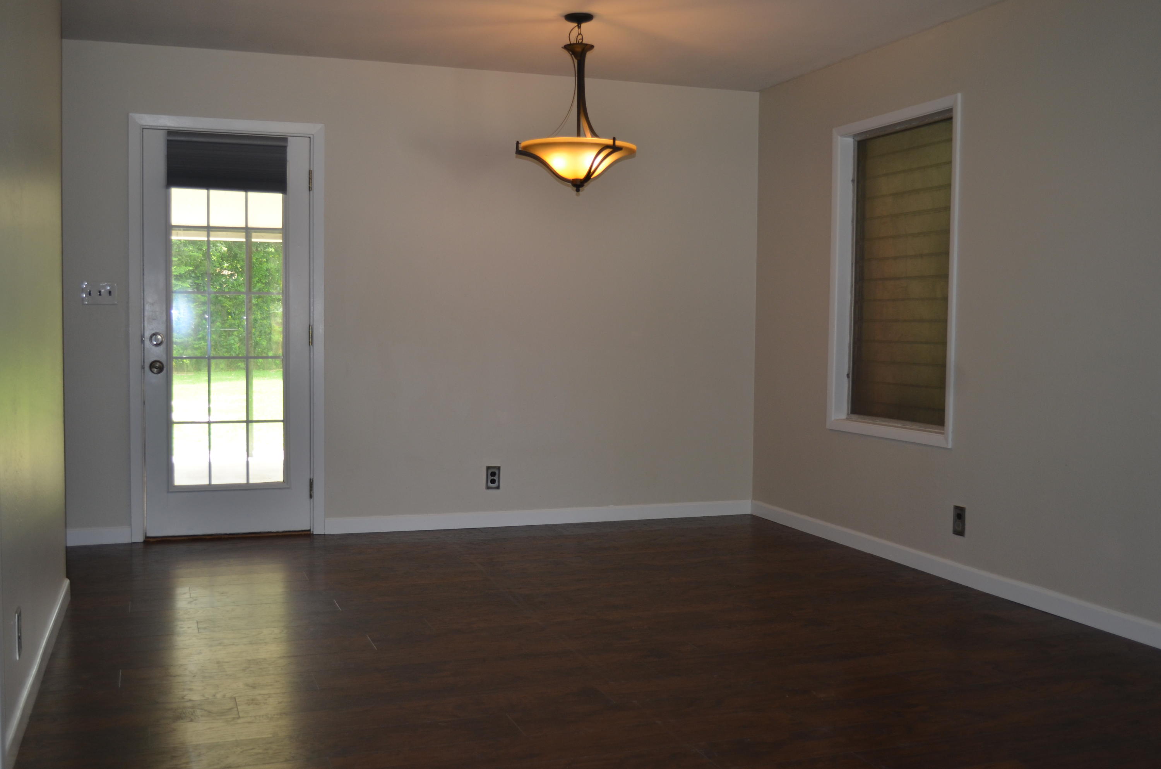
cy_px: 384
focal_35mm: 36
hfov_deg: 53.2
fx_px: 1159
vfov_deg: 36.7
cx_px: 580
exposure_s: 1/125
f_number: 4
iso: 280
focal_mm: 24
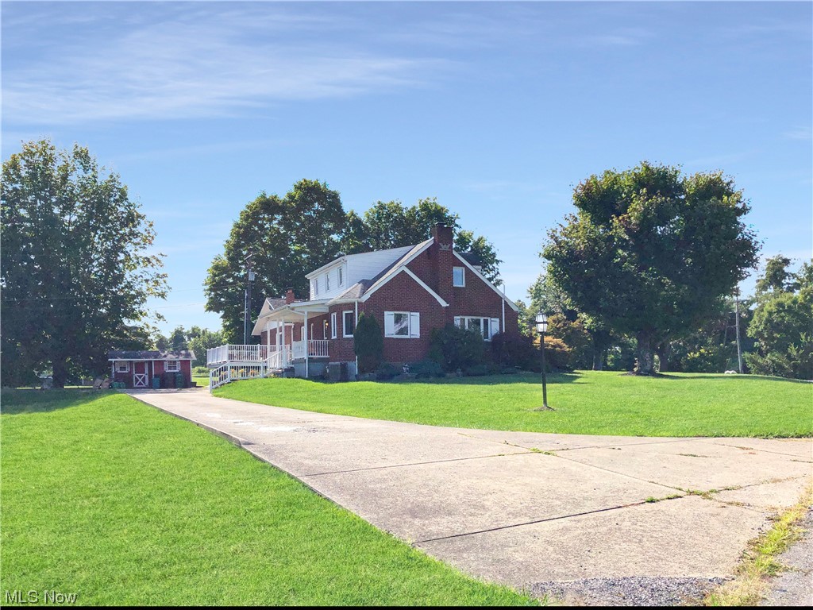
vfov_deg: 49.7
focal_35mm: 28
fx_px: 658
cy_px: 305
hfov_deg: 63.4
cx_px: 406
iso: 25
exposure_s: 1/6897
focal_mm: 4
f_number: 1.8
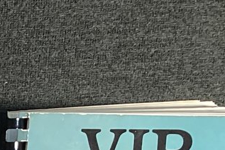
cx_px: -221
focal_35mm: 154
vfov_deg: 8.0
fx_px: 962
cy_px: 398
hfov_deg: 11.9
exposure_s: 1/60
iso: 100
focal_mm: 3.3
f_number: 2.4
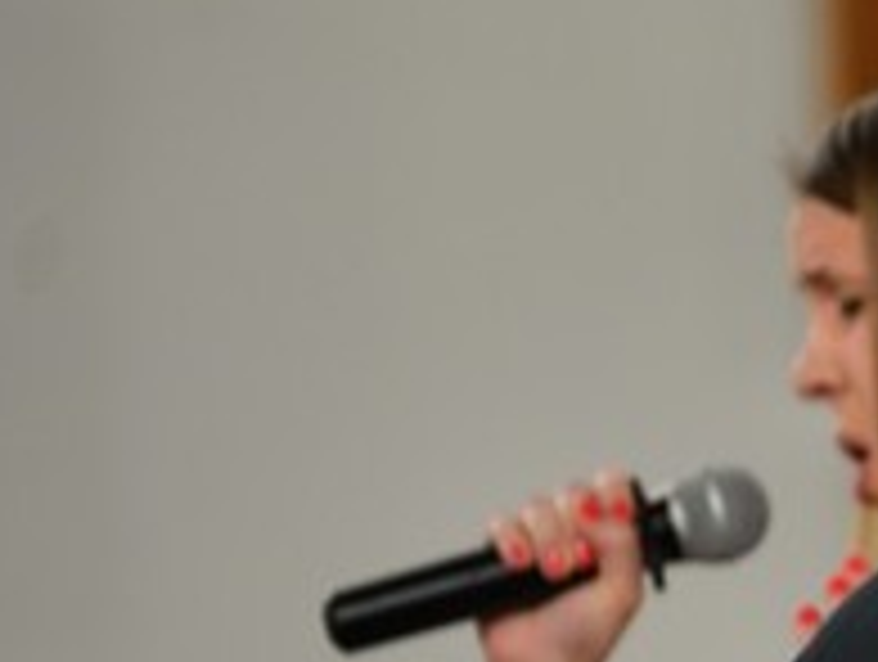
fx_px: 14205
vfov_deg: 2.7
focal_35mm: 559
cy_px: 689
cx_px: 1468
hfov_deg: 3.5
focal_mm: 160
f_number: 2.8
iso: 640
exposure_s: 1/100
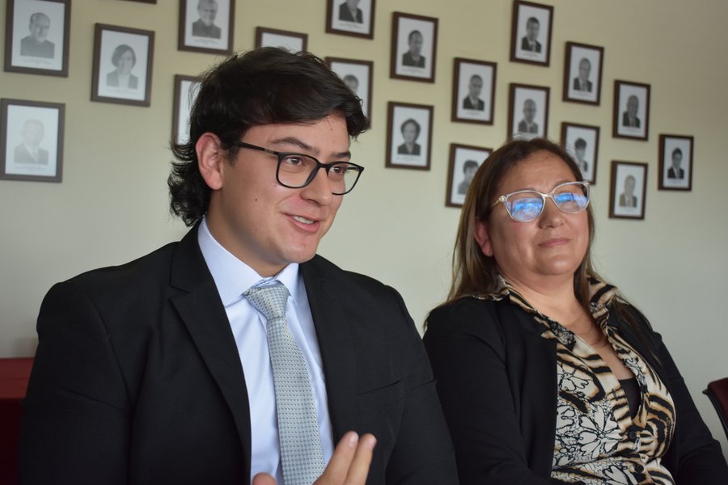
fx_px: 1031
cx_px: 364
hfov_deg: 38.9
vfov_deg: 26.5
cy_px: 242
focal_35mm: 51
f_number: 4.5
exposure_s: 1/60
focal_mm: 34
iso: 800
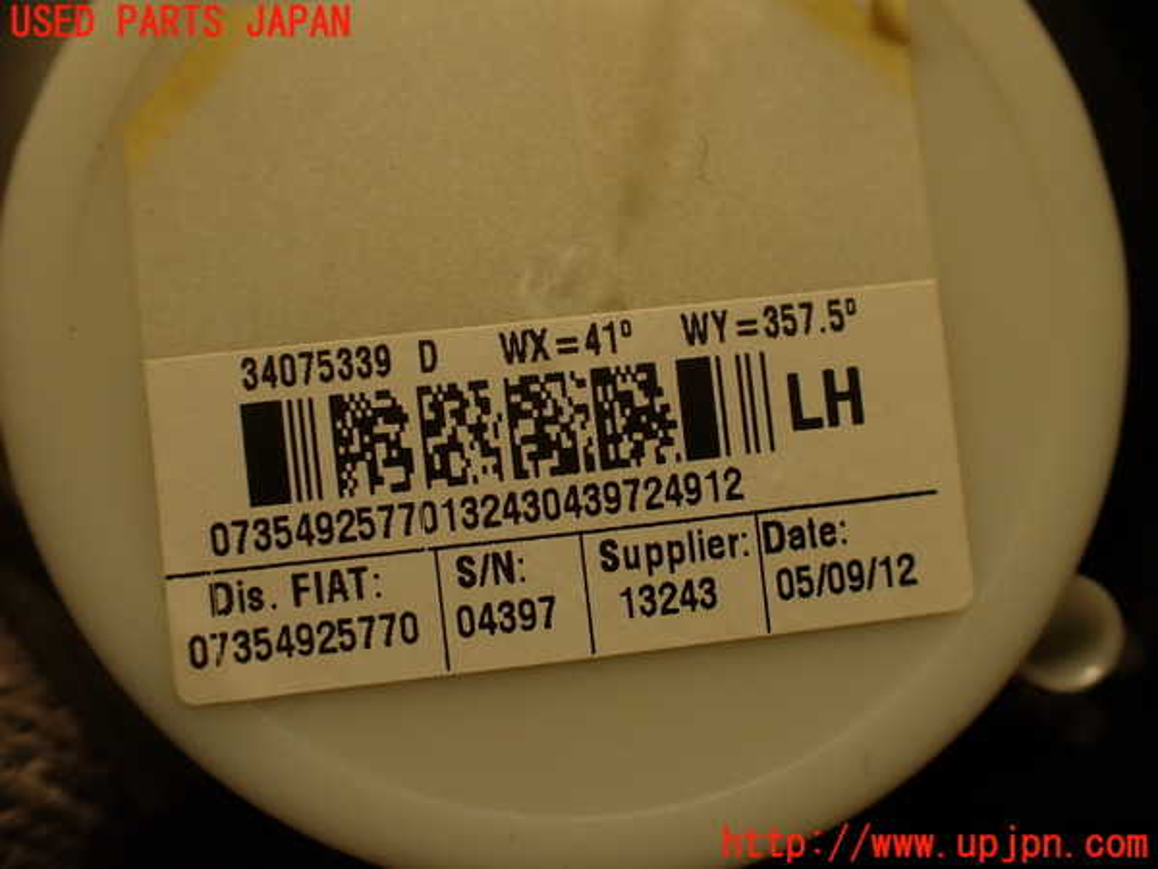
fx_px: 1070
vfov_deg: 44.2
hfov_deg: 56.8
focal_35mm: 32
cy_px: 434
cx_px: 579
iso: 160
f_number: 2.4
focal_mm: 5.79
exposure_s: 1/60
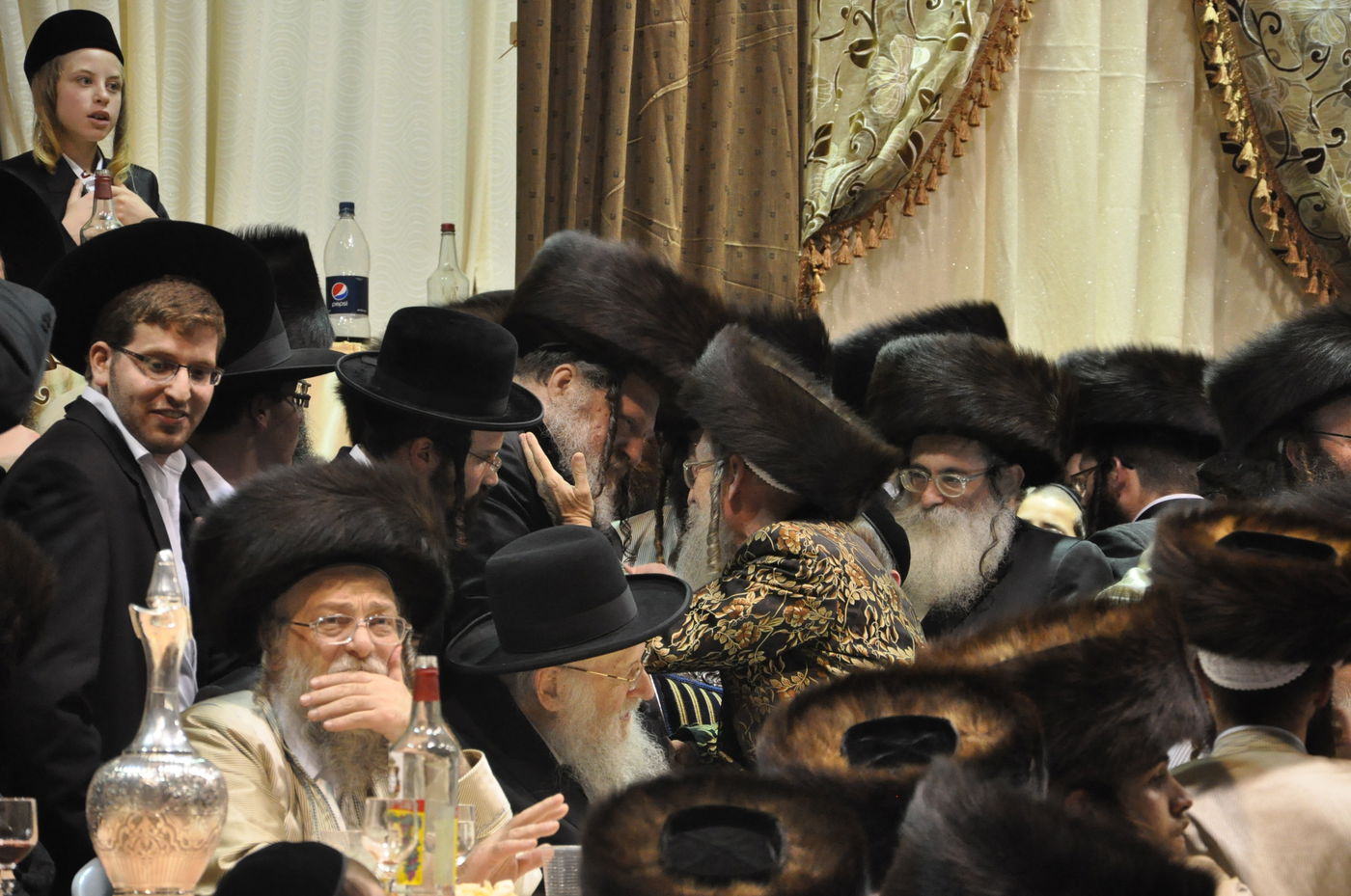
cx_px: 676
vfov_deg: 8.7
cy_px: 448
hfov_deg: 13.1
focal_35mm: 158
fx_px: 5902
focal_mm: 105
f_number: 5.6
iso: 2000
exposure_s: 1/80
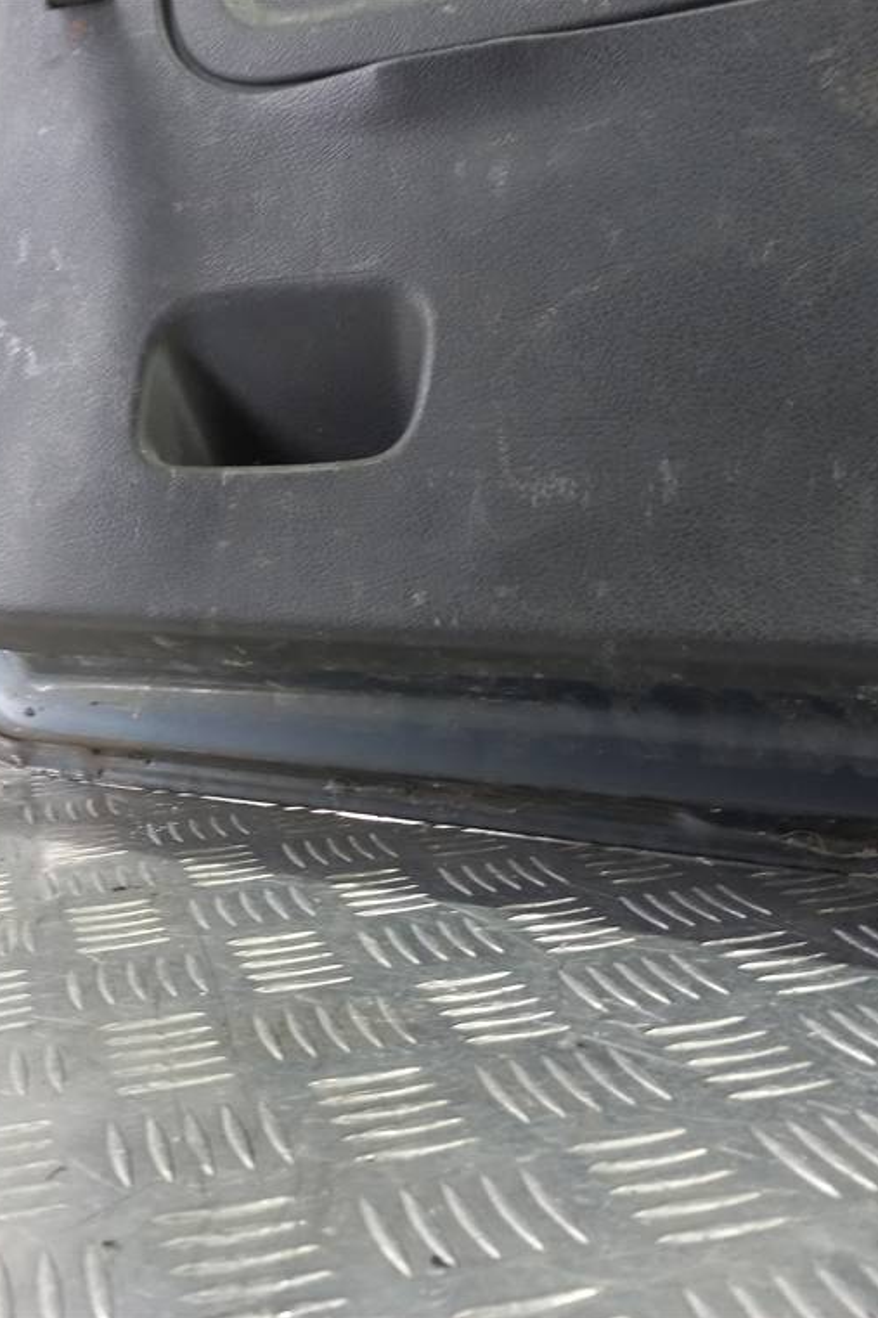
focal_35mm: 35
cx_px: 281
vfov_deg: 54.4
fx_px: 1281
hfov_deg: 37.4
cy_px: 658
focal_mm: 4.6
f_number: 1.8
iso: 160
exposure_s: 1/50
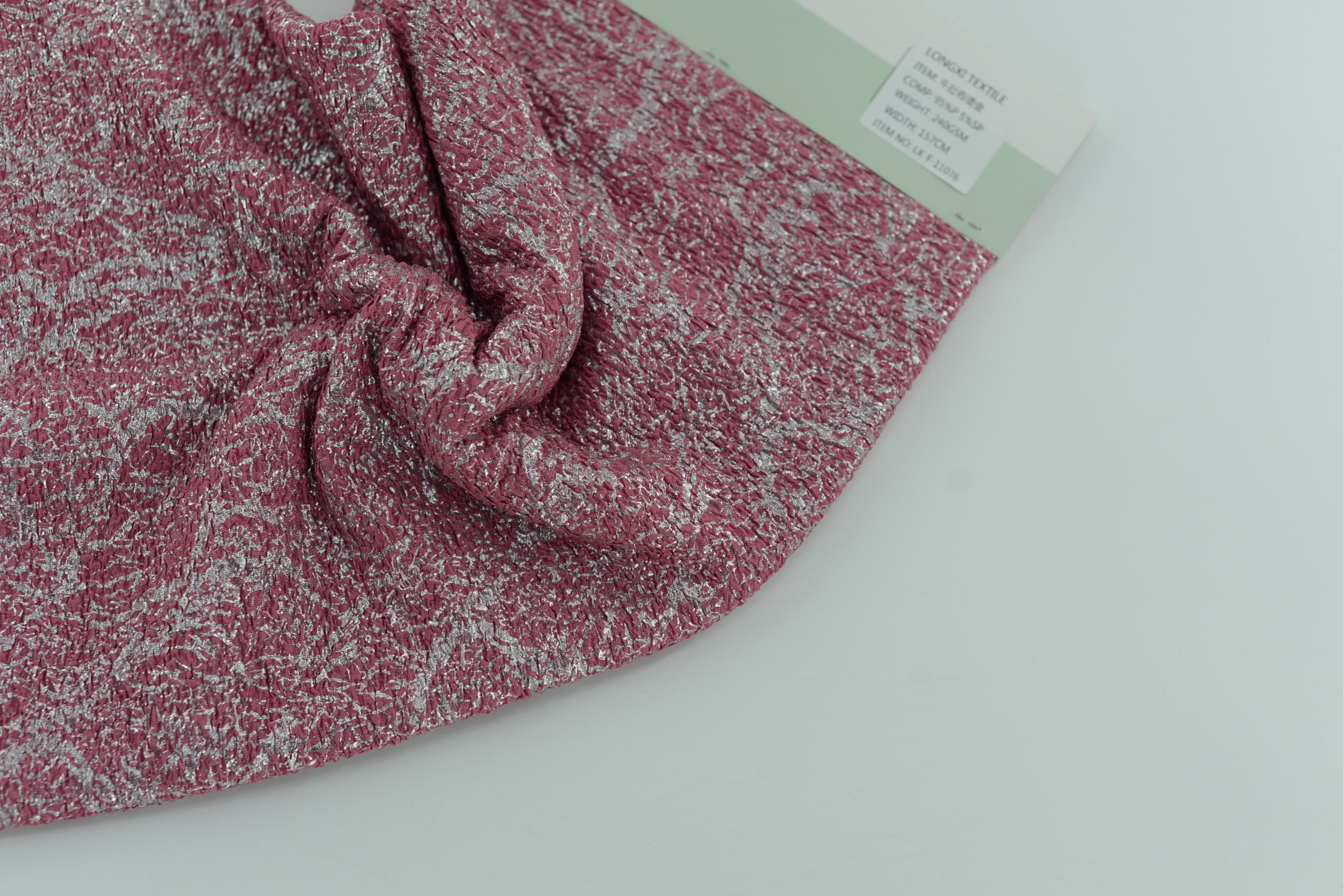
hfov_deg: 39.6
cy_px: 448
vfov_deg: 27.0
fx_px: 1866
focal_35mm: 50
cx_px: 672
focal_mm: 50
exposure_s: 1/200
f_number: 4
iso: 100
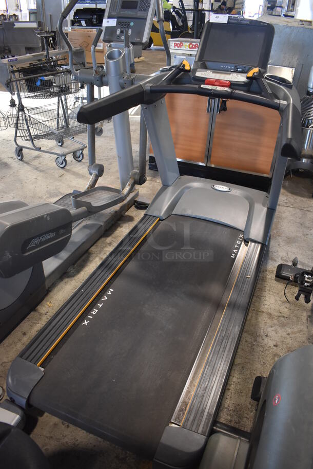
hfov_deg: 48.0
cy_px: 234
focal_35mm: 27
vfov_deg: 67.3
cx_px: 156
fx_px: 352
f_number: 3.5
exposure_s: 1/125
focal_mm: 18
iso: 1400
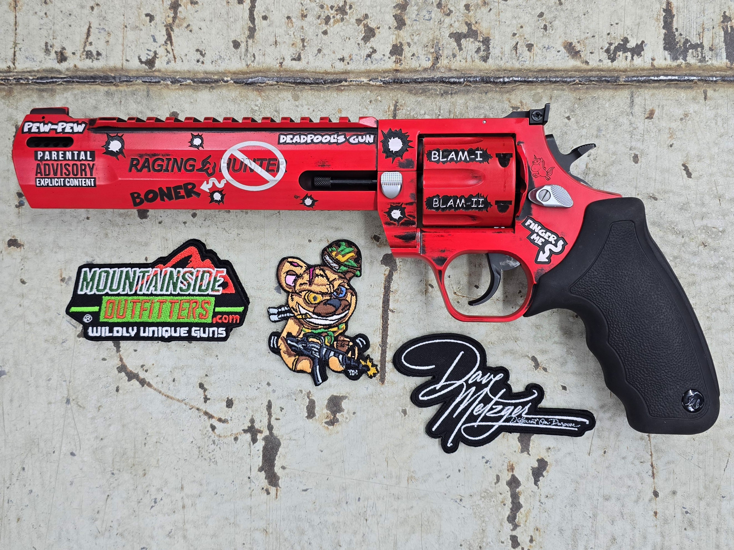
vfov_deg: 58.9
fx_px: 488
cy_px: 275
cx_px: 367
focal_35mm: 23
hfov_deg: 73.9
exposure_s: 1/120
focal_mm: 6.3
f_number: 1.7
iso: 160
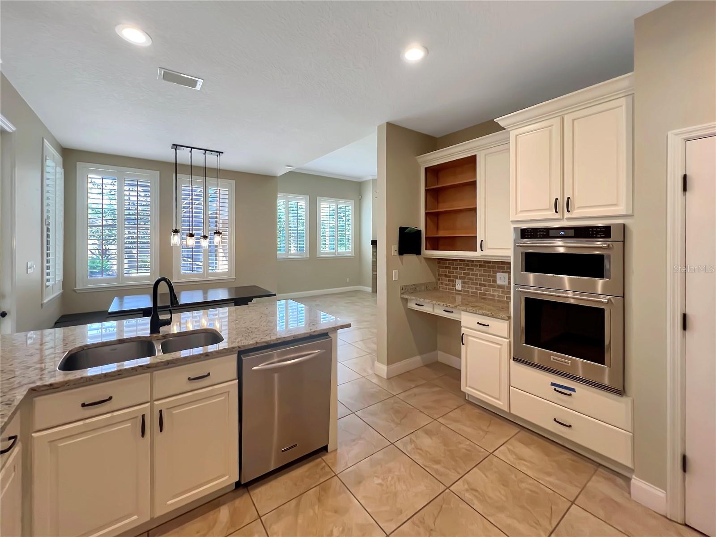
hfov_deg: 106.2
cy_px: 268
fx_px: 269
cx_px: 358
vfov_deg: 89.9
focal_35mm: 13
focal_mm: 1.57
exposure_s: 1/120
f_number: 1.8
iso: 200
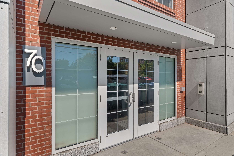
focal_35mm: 20
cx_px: 117
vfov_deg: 61.9
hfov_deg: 84.0
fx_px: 130
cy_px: 78
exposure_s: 1/160
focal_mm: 20
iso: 200
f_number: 9
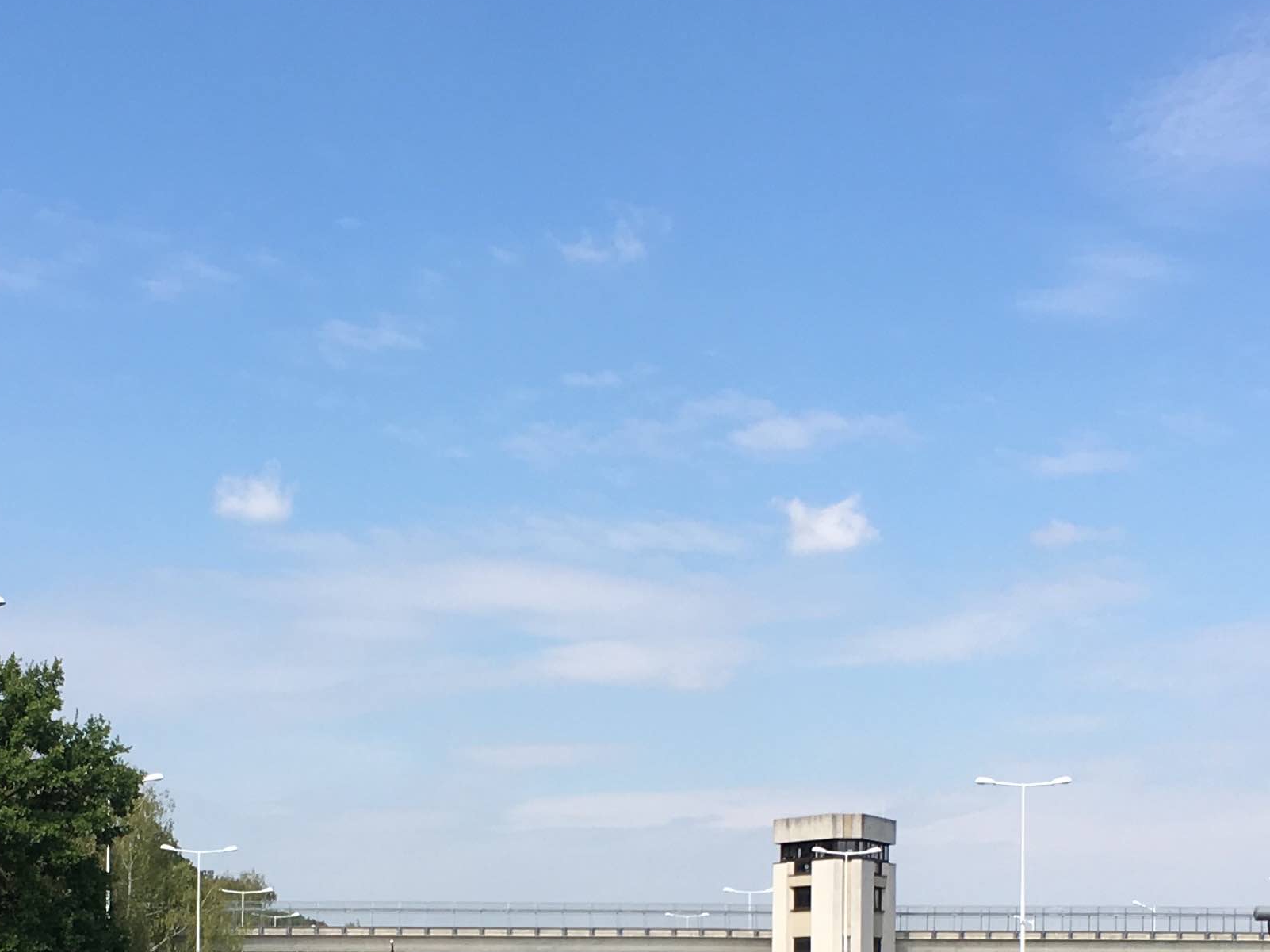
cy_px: 1022
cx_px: 497
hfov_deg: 26.6
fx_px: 2678
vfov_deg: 19.4
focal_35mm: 73
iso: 25
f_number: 2.2
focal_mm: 4.15
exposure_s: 1/1241
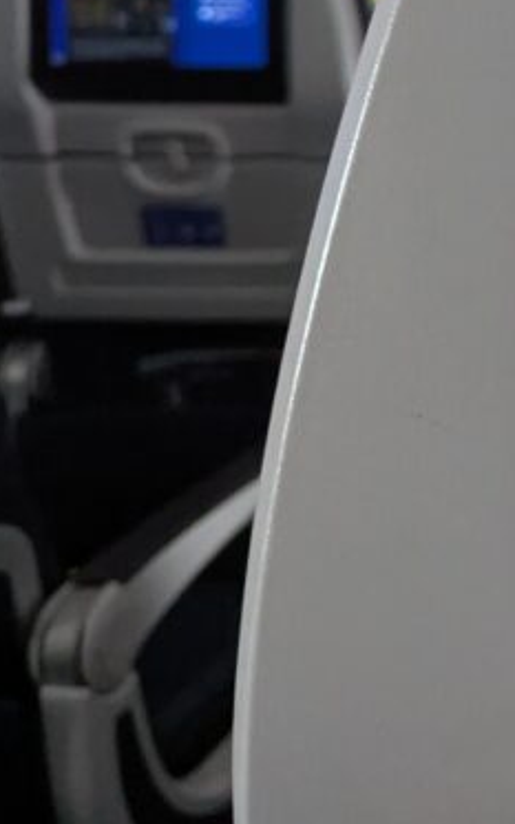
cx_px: 1118
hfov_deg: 14.4
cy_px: -21
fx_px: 1573
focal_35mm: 70
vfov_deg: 27.5
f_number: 1.85
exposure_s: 1/200
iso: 1377
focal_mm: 6.81
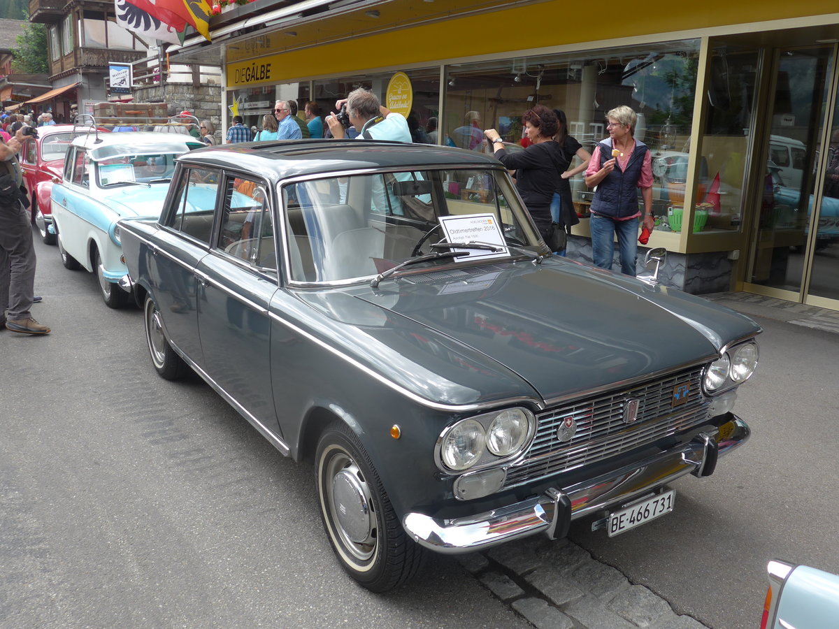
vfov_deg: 45.4
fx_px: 751
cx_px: 420
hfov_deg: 58.4
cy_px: 314
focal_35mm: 31
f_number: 2.8
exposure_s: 1/250
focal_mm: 6.5
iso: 80
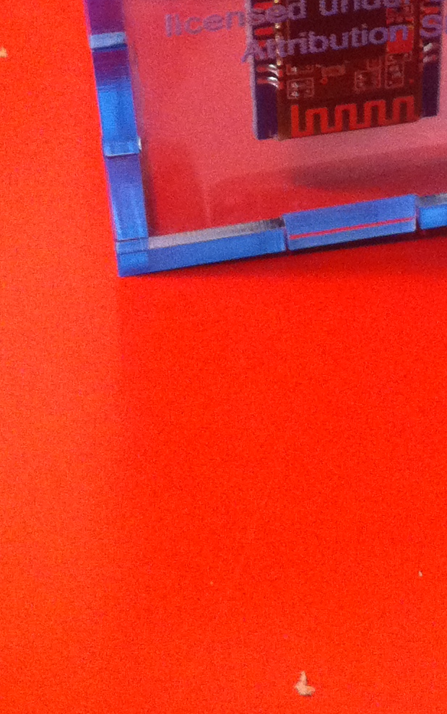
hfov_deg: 13.3
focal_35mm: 97
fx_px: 1890
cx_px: 434
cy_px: -134
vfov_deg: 20.1
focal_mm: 3.85
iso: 400
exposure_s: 1/15
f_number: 2.8
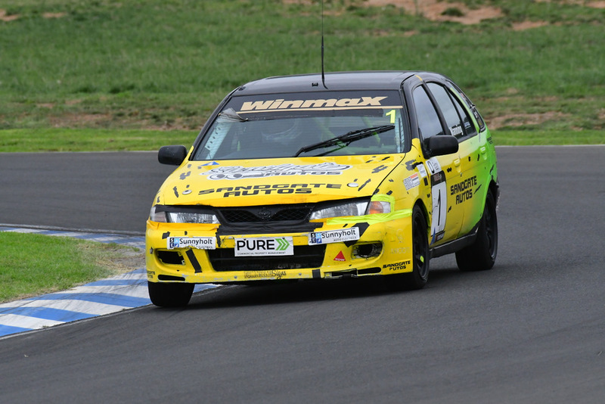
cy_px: 202
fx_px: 11347
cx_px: 302
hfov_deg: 3.1
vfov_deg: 2.0
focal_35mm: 675
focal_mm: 450
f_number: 10
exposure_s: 1/640
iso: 2500
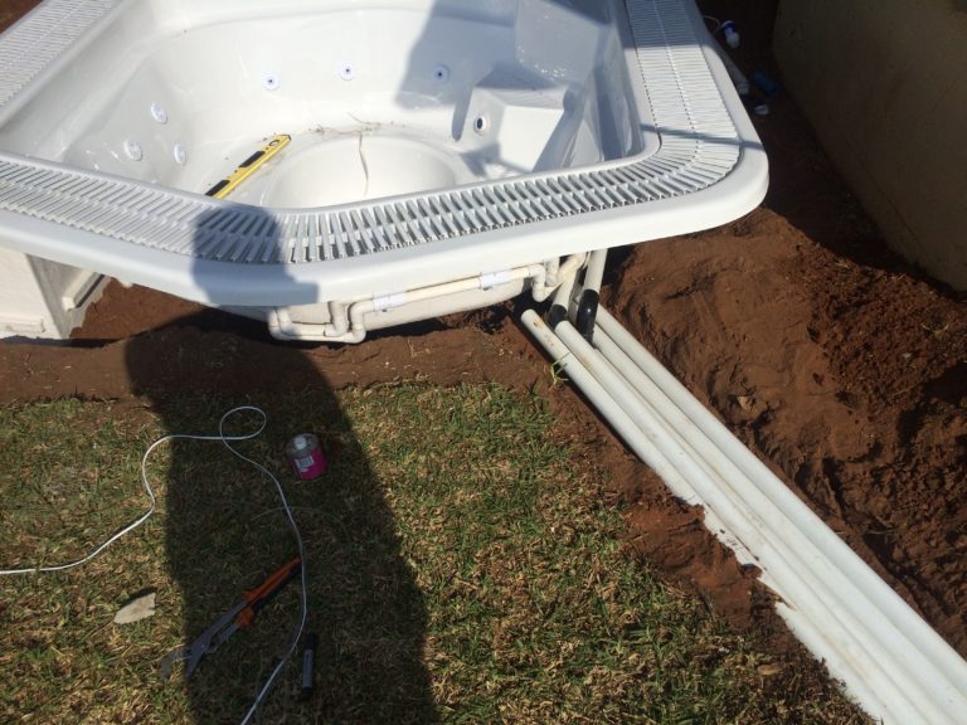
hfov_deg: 61.7
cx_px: 484
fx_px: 810
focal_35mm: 29
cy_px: 362
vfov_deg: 48.2
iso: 32
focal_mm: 4.15
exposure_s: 1/5128
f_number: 2.2
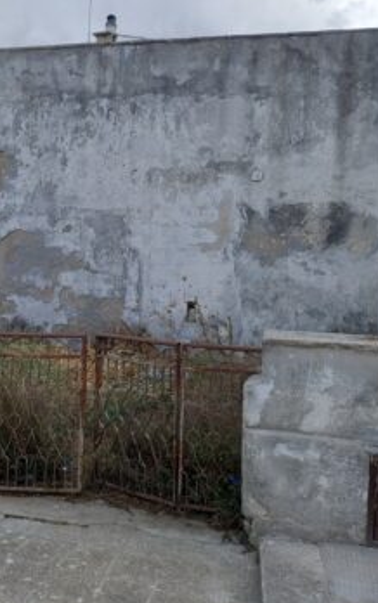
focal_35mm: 39
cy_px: 290
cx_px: 109
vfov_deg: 50.3
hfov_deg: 32.4
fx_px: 642
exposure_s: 1/577
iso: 100
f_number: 1.7
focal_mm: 4.71
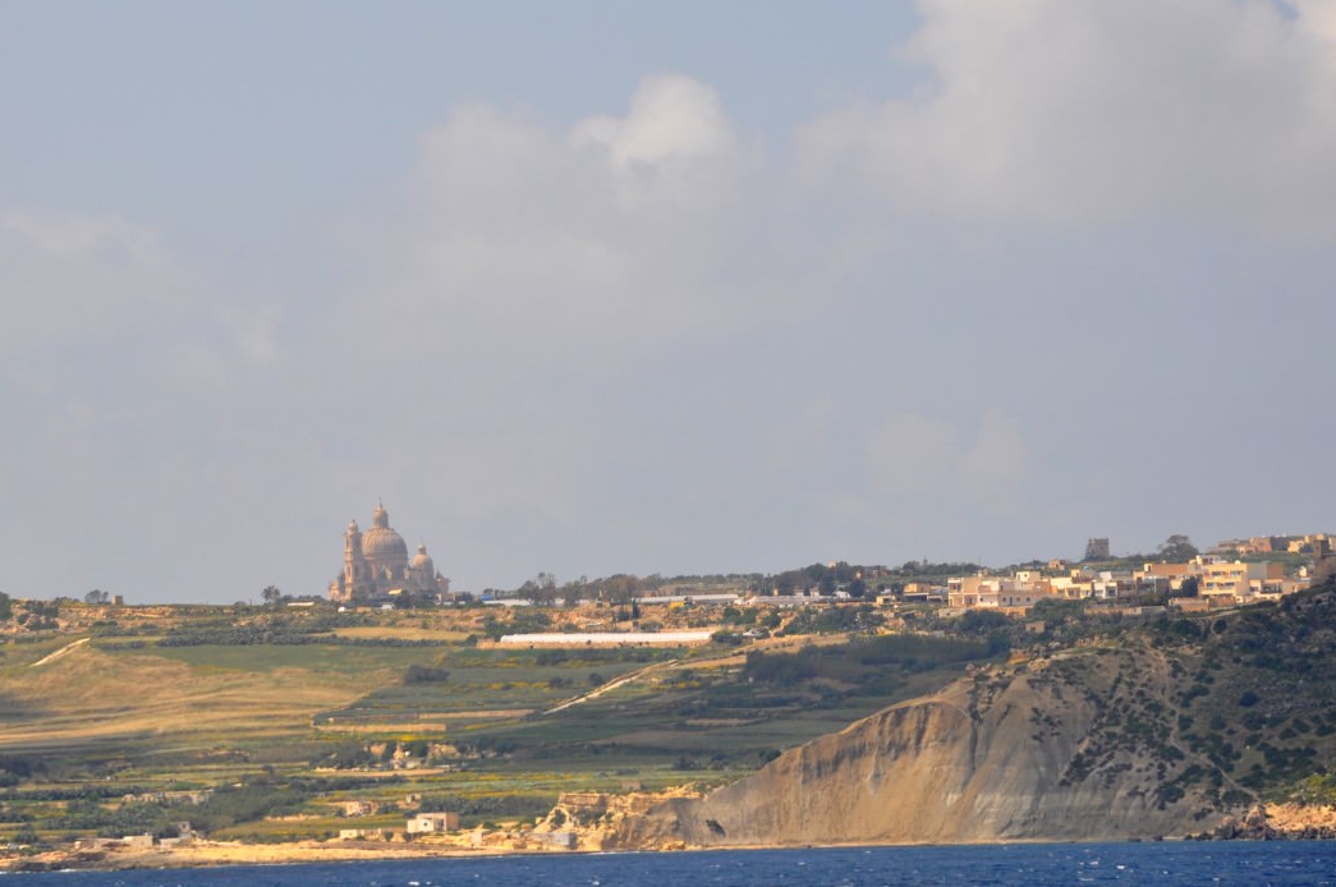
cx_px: 584
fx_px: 10775
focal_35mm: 291
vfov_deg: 4.7
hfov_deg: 7.1
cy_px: 332
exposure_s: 1/640
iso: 200
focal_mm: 135
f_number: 6.3
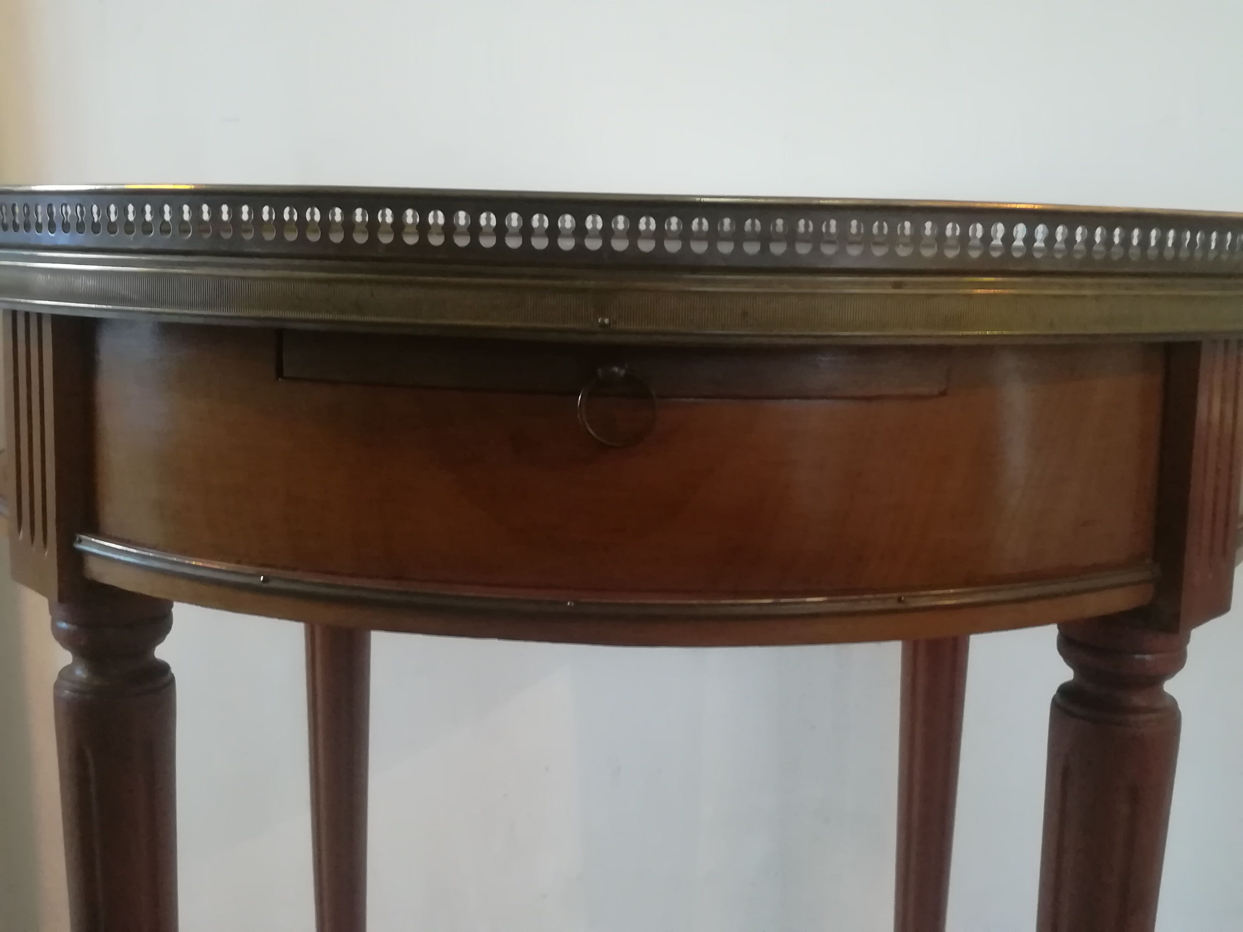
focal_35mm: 39
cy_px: 466
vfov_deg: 36.8
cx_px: 622
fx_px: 1400
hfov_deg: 47.9
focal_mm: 3.83
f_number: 2.2
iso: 500
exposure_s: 1/25
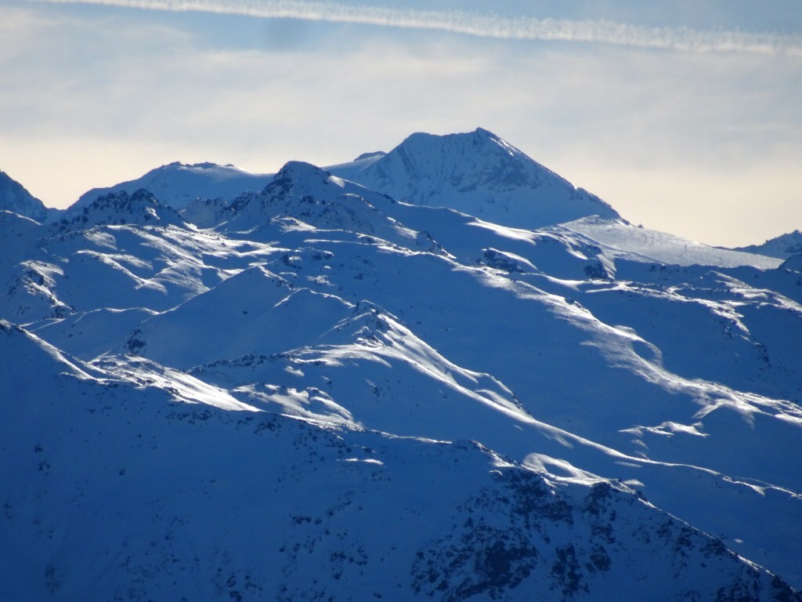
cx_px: 401
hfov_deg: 2.8
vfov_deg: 2.1
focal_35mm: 720
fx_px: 16681
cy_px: 301
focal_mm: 123
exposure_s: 1/800
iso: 80
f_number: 6.4
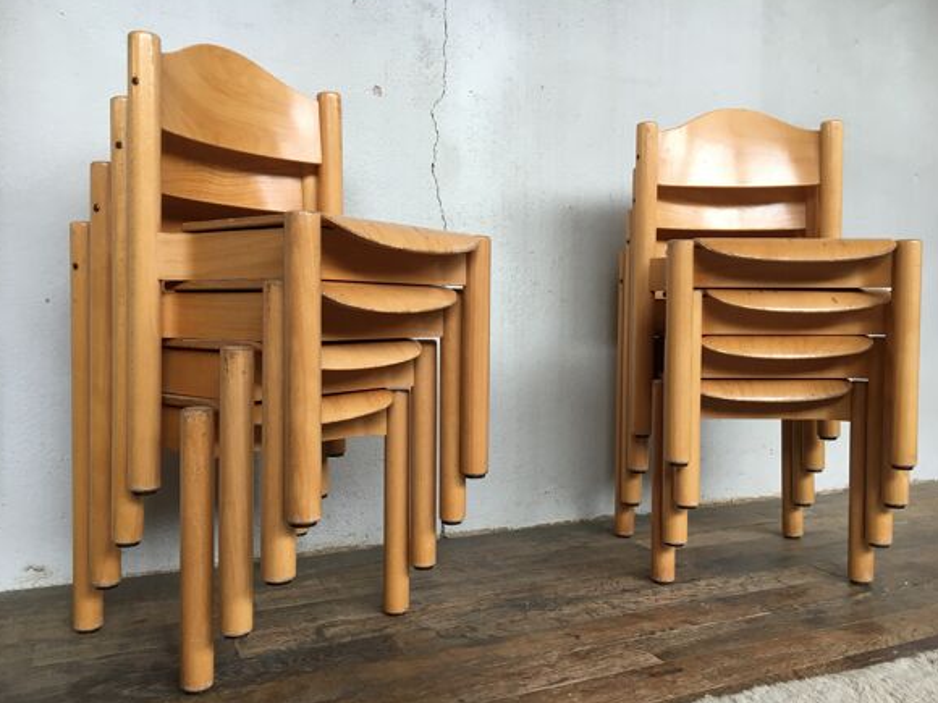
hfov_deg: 60.0
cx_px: 474
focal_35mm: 30
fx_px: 813
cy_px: 346
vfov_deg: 46.8
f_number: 2.2
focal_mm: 4.15
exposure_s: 1/33
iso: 80
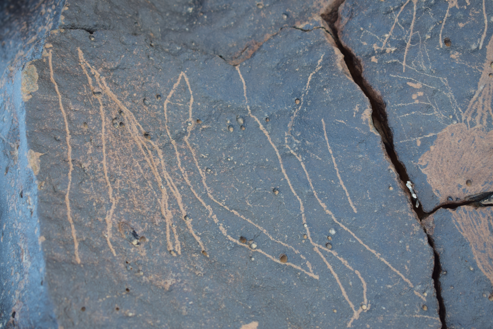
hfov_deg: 24.6
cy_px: 164
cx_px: 246
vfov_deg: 16.6
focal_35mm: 82
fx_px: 1130
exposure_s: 1/60
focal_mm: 55
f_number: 5.6
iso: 220
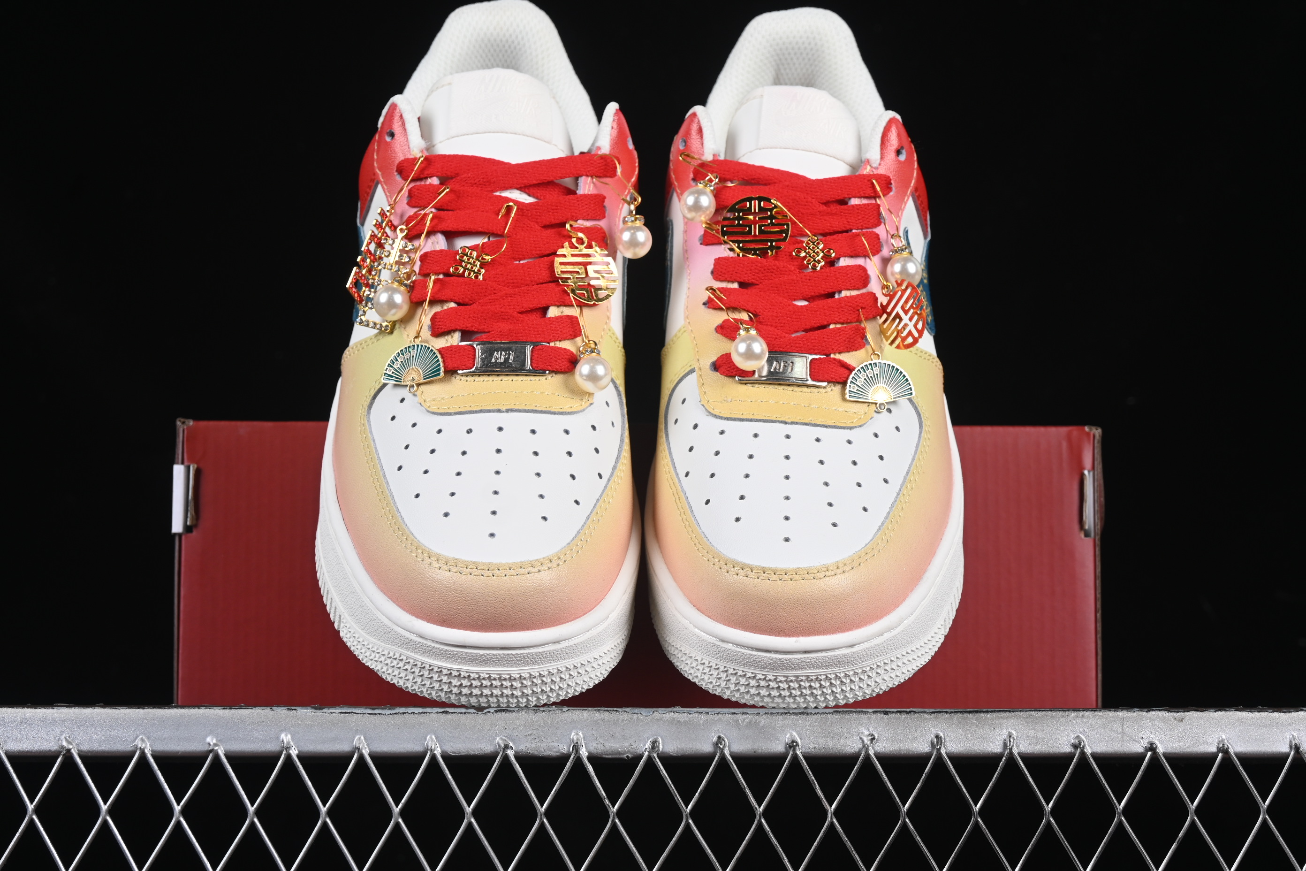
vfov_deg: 18.2
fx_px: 2721
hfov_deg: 27.0
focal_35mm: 75
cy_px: 436
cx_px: 653
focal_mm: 50
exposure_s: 1/80
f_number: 8
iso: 160
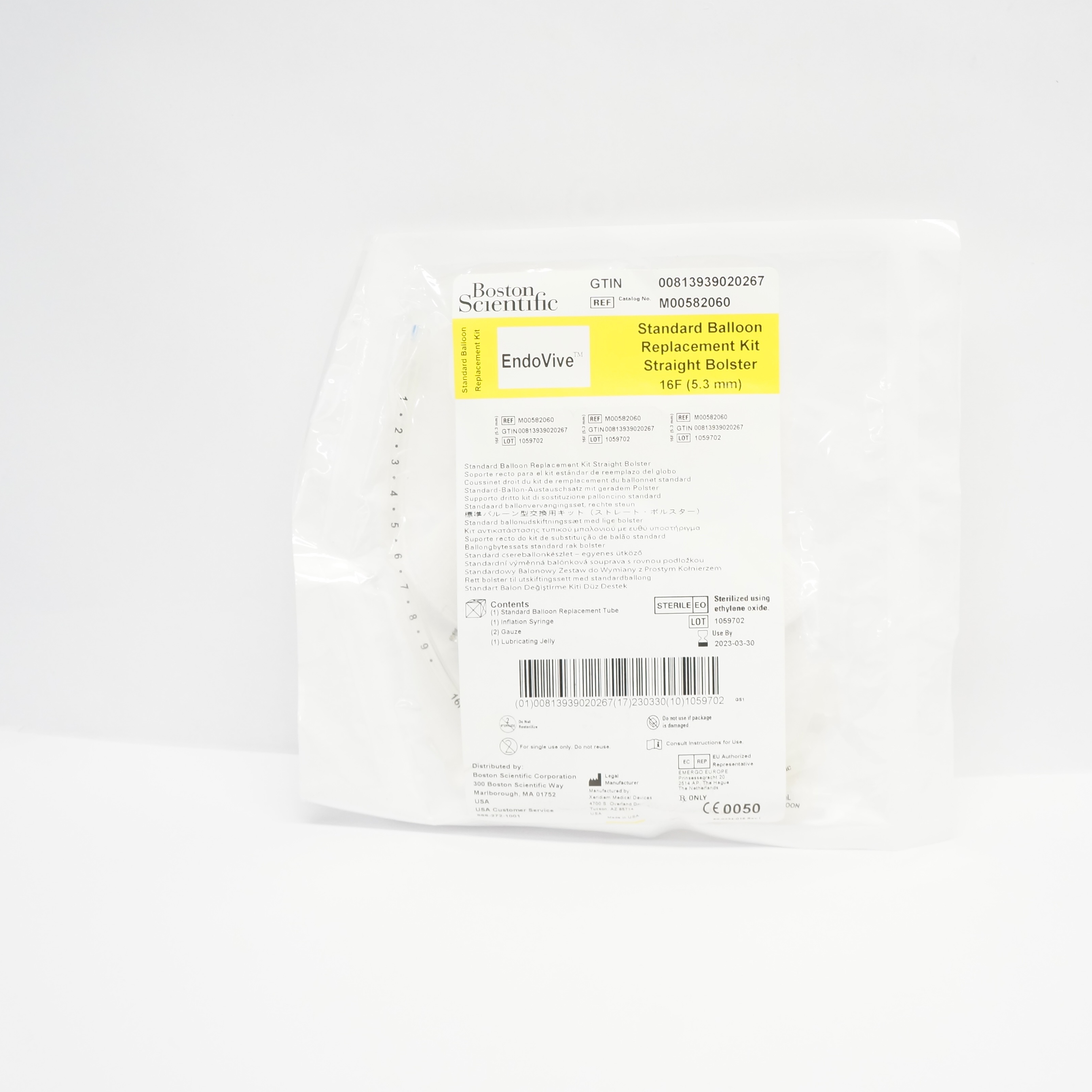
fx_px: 1249
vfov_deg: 47.2
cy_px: 539
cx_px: 652
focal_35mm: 35
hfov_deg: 47.0
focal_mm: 18
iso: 800
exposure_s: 1/60
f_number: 6.3
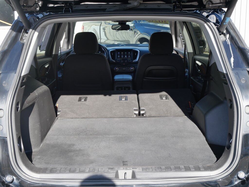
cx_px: 124
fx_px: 360
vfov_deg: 29.1
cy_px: 94
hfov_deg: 38.2
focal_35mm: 50
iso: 200
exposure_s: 1/125
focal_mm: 25
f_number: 6.3
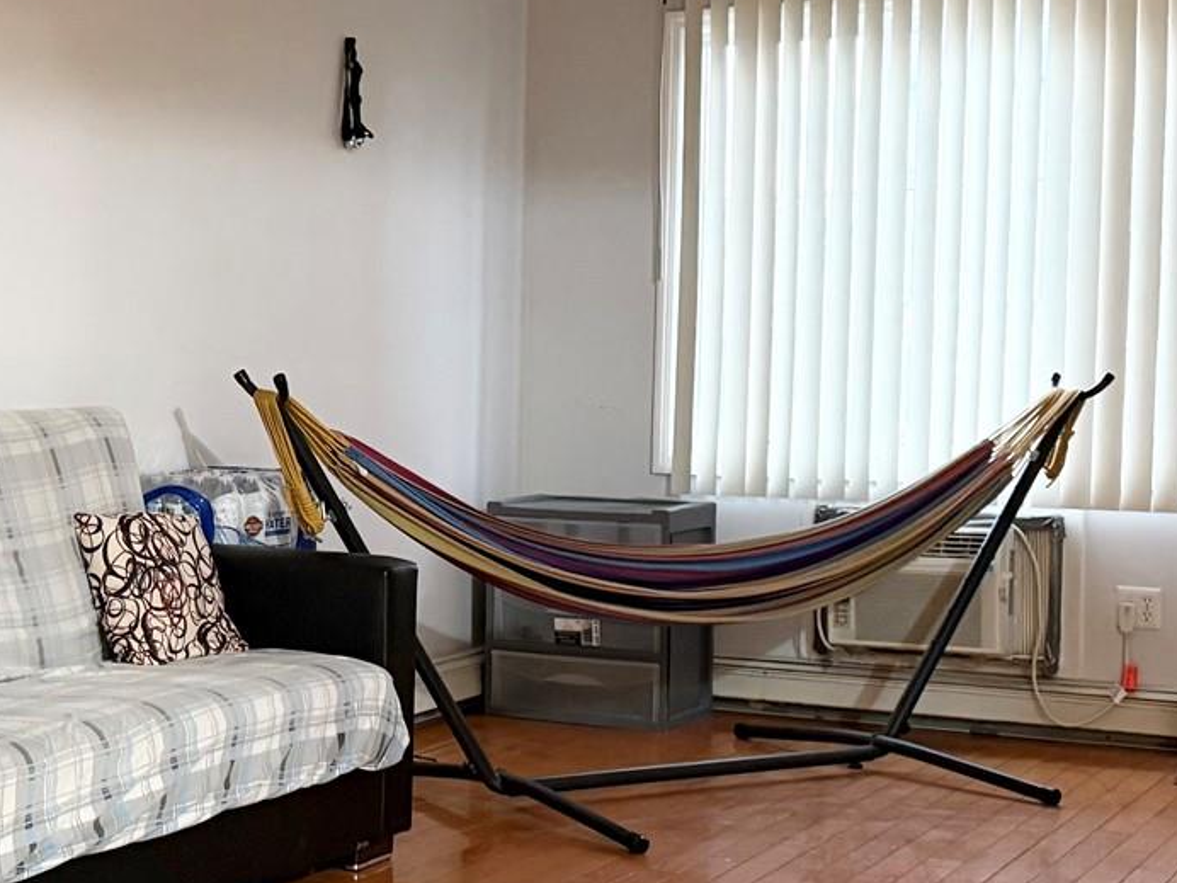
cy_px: 490
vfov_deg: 20.7
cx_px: 235
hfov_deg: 26.9
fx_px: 2414
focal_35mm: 71
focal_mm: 6.76
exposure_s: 1/60
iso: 500
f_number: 1.78
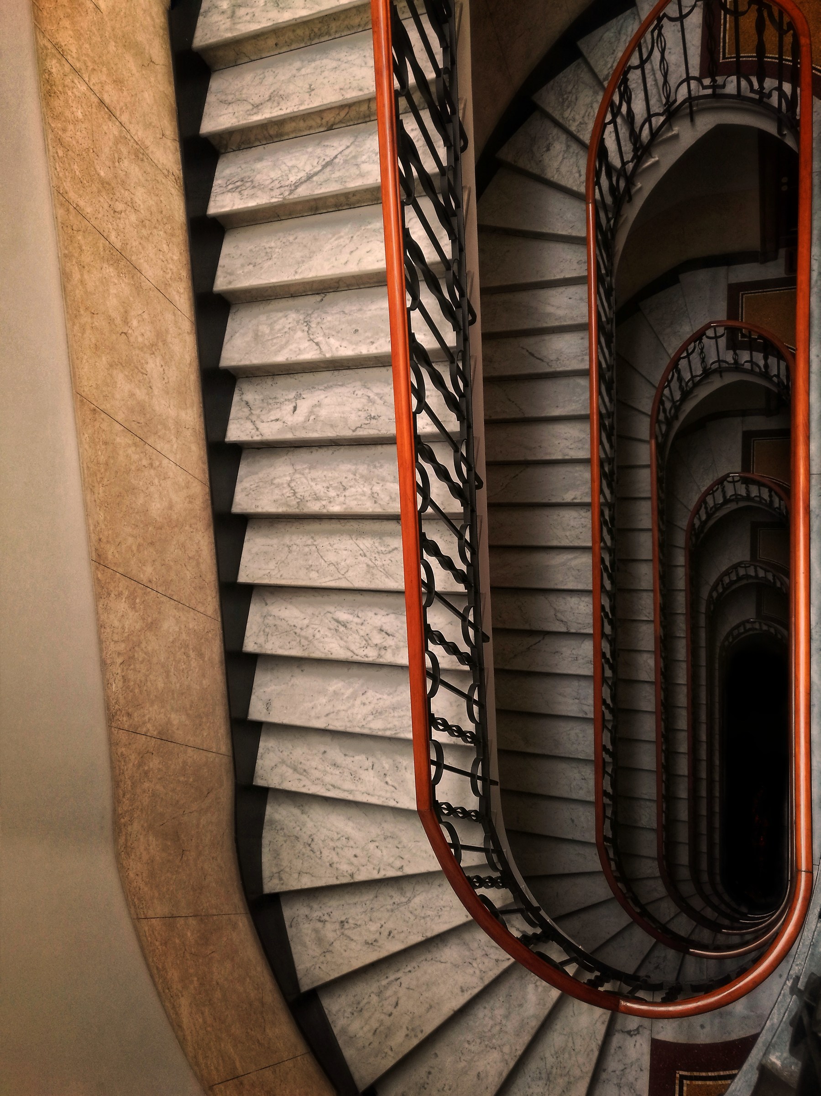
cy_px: 548
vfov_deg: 65.3
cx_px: 410
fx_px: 854
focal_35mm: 27
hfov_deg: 51.3
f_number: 2
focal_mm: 4.04
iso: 100
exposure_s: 1/50
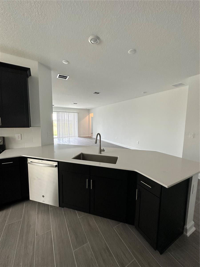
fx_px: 108
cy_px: 134
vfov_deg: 102.1
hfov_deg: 85.7
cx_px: 100
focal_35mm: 14
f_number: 2.2
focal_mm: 2.22
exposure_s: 1/120
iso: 250
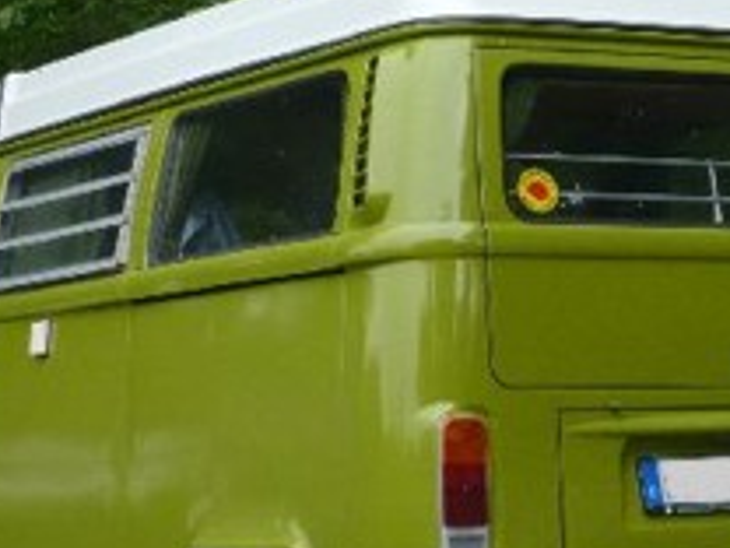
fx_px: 3142
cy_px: 427
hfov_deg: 13.0
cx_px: 783
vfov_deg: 9.9
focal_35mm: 149
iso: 100
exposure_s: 1/60
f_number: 3.4
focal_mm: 8.3
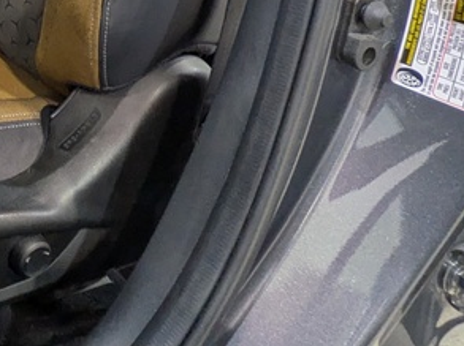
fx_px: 656
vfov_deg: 22.6
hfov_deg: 24.6
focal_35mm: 49
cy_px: -209
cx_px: -306
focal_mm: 1.83
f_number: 2.2
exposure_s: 1/30
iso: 71
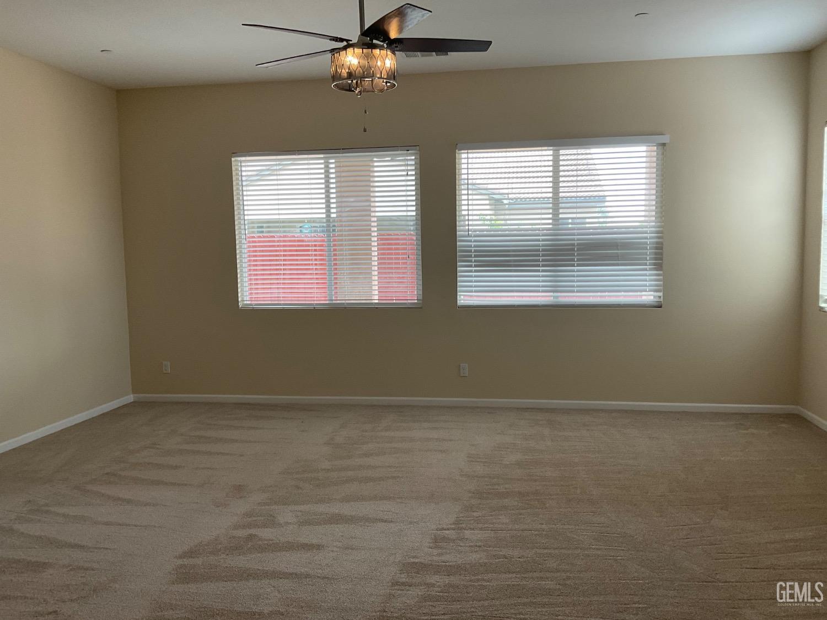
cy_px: 310
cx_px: 414
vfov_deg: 48.2
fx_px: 693
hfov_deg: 61.7
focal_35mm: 29
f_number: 1.8
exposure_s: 1/60
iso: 40
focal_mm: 3
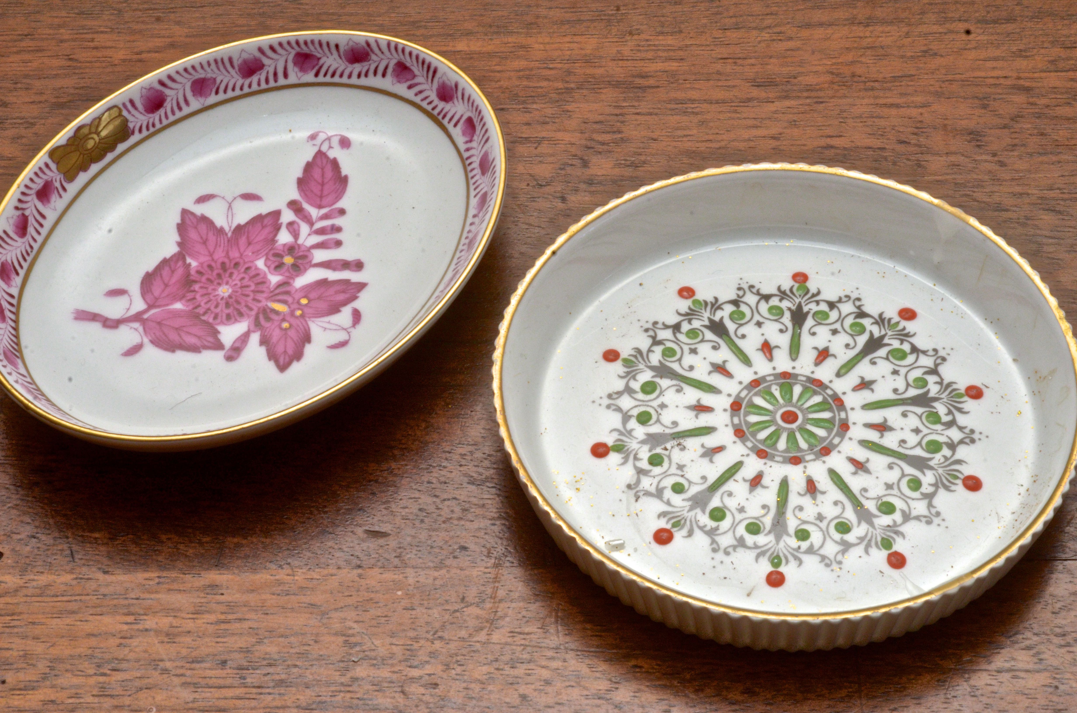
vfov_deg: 16.5
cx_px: 538
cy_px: 356
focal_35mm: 82
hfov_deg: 24.7
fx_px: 2463
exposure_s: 1/125
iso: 800
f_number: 22
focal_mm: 55
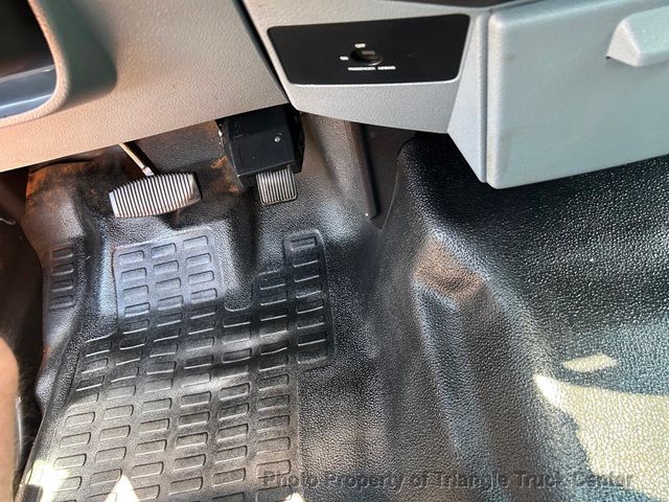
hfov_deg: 67.3
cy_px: 251
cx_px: 334
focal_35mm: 26
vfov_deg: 53.1
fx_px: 502
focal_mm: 5.7
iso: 125
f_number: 1.5
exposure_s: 1/75
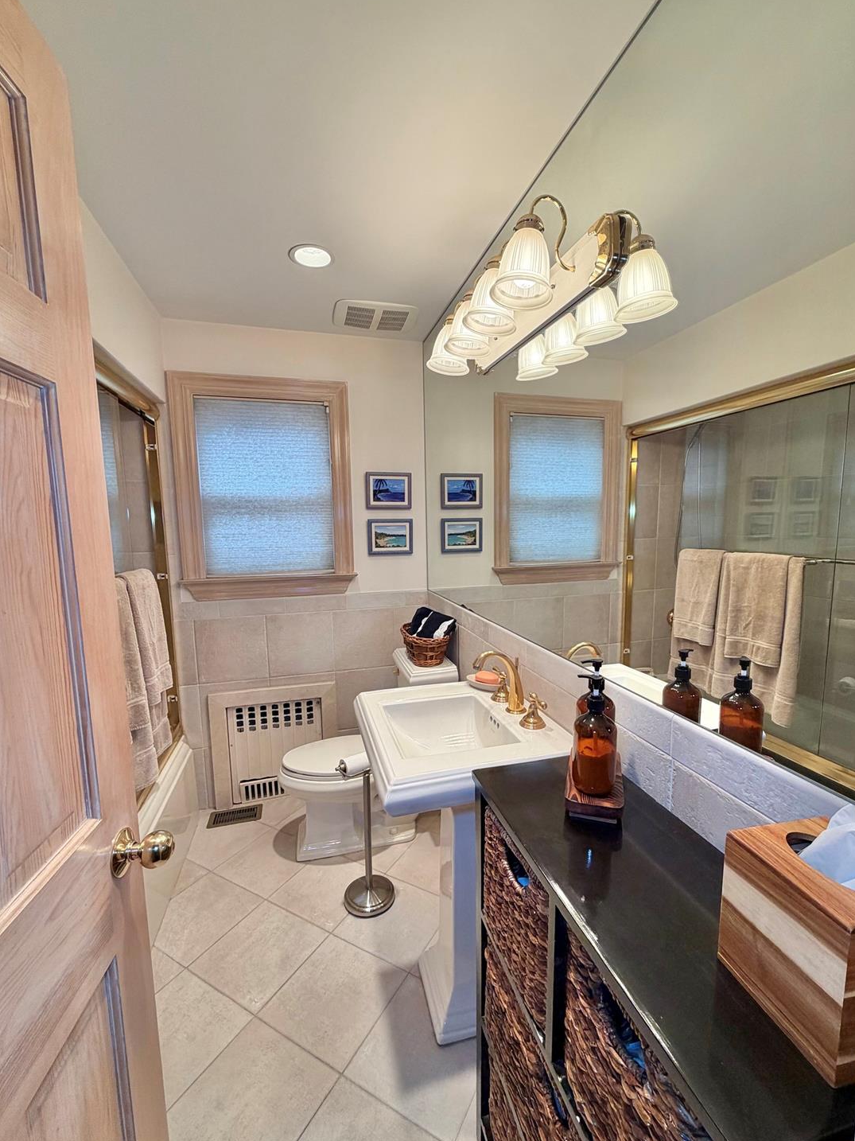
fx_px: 494
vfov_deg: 98.1
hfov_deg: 81.7
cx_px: 444
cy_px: 590
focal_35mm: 15
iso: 100
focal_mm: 2.22
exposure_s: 1/120
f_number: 2.2
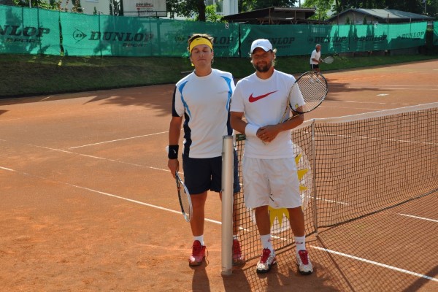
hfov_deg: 41.1
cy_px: 146
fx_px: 584
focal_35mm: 48
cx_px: 219
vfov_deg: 28.1
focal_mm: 32
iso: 200
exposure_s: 1/320
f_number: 9
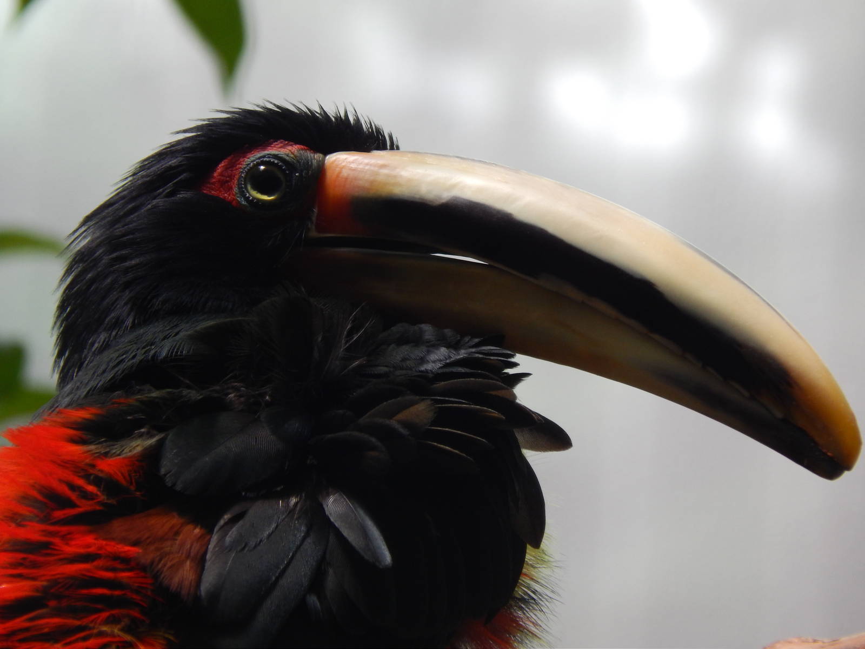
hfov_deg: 4.0
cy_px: 324
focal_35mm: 498
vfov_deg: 3.0
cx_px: 432
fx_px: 12444
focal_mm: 88.6
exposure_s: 1/125
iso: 200
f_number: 5.8
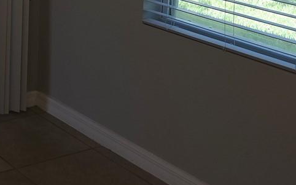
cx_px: -37
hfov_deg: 23.8
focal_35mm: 81
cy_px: -68
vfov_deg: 15.2
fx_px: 653
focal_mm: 6.3
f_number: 1.7
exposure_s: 1/60
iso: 16
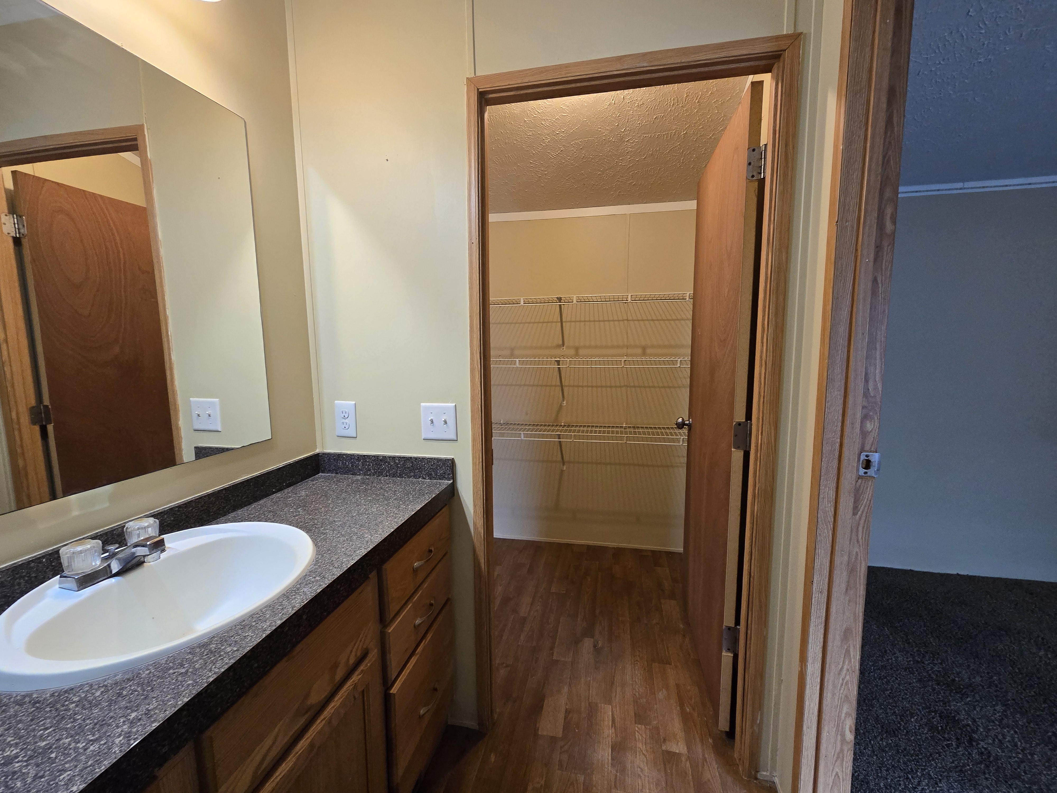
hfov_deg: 106.2
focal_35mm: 13
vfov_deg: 89.9
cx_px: 528
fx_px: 397
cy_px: 396
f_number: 2.2
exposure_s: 1/60
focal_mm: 2.2
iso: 200
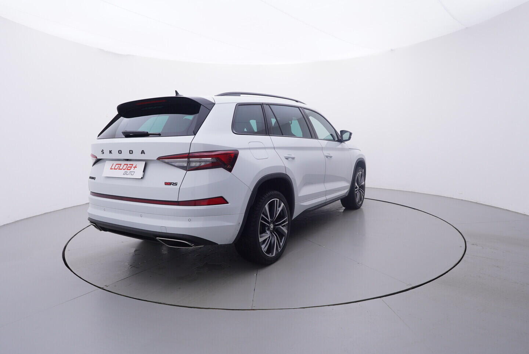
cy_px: 177
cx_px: 264
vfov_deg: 56.2
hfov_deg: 77.3
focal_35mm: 22
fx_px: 331
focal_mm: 15
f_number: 5
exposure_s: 1/80
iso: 200
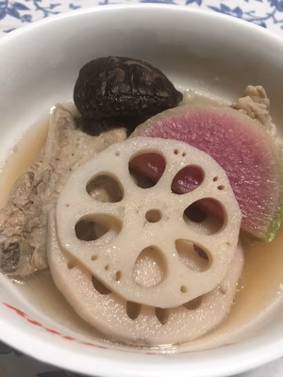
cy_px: 188
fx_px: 316
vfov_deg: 61.7
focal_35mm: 29
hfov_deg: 48.2
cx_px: 142
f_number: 2.2
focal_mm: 4.15
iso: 100
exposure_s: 1/30
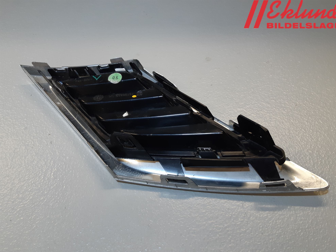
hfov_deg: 65.3
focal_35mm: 27
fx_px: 262
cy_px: 130
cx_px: 174
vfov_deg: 51.3
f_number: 1.7
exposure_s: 1/100
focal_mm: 3.93
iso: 80
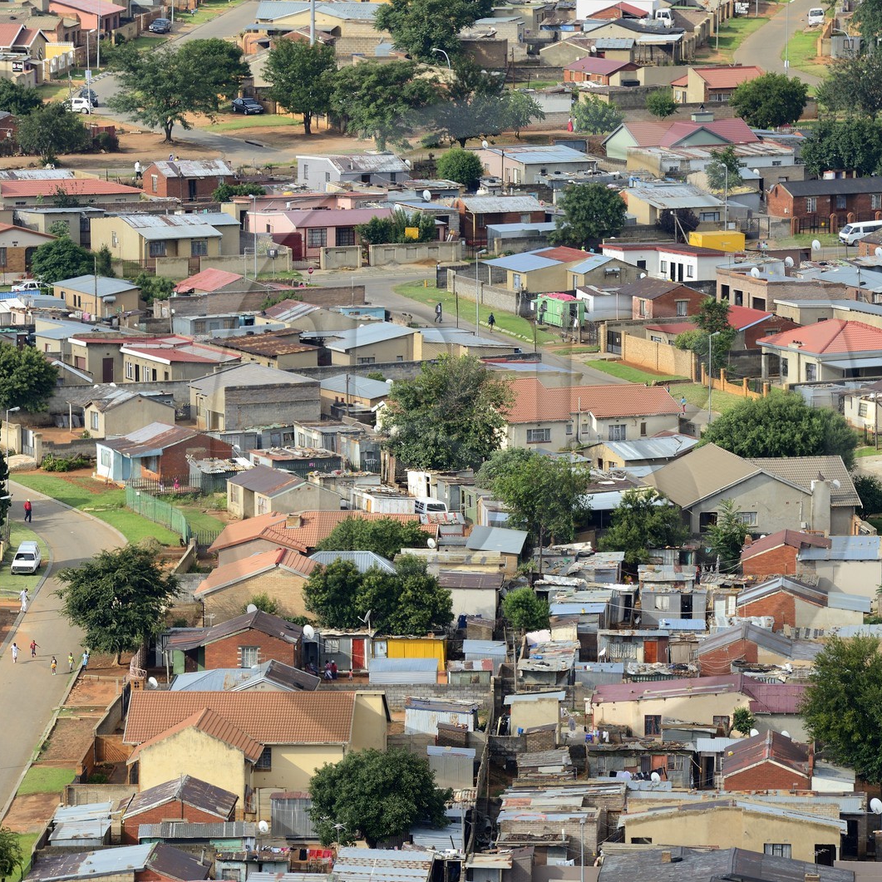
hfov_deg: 6.8
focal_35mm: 256
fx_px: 7380
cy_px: 441
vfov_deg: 6.8
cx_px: 515
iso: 200
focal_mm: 200
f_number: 8
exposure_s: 1/320
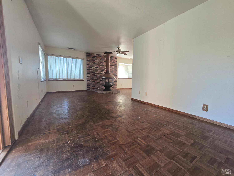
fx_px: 88
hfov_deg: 106.2
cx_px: 117
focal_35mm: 13
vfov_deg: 89.9
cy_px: 88
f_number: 2.2
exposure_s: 1/60
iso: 125
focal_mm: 2.2
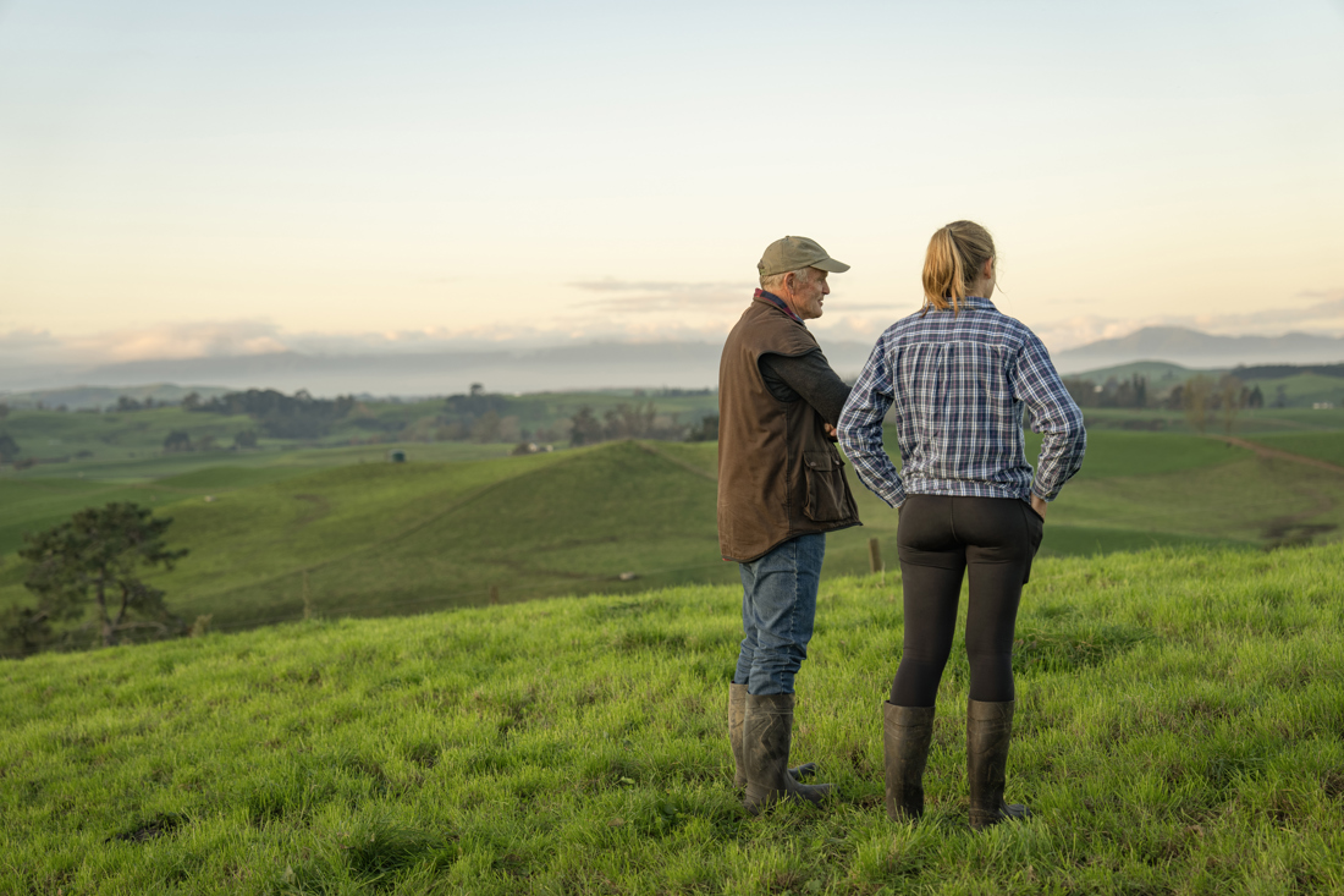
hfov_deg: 35.6
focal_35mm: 56
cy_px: 448
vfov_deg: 24.2
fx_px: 2090
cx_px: 672
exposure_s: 1/125
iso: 200
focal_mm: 56
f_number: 2.8
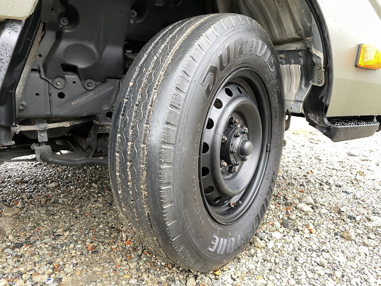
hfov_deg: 67.3
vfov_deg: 53.1
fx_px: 286
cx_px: 190
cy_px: 143
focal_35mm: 26
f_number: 1.6
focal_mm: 4.2
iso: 125
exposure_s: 1/97
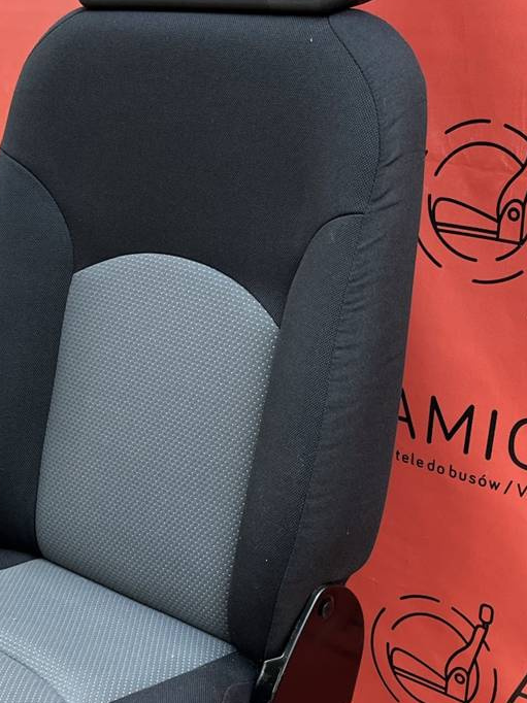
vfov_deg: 31.5
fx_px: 1239
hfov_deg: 23.7
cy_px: 461
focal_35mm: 61
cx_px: 107
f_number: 1.6
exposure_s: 1/121
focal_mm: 5.1
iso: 80
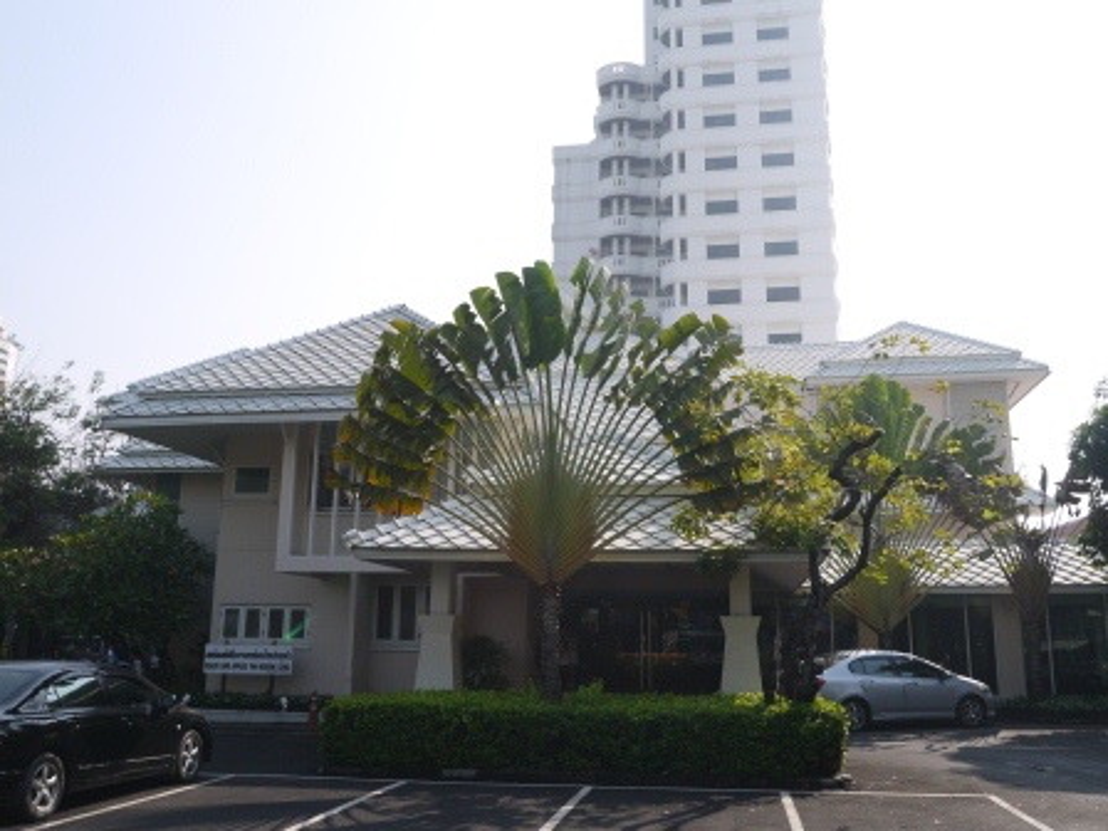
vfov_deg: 44.2
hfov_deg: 56.8
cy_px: 416
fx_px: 1024
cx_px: 554
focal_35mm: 32
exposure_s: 1/320
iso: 160
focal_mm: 16
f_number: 8
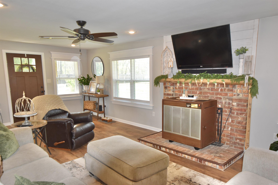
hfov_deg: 70.4
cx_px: 139
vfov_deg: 50.4
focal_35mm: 26
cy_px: 92
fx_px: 197
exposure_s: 1/125
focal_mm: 17
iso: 800
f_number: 5.6
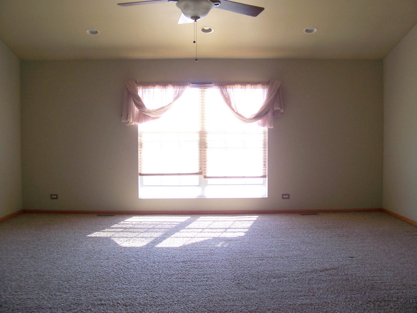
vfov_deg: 41.8
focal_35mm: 34
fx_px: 410
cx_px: 208
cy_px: 156
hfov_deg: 54.0
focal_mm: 5.6
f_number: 2.7
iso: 80
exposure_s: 1/60
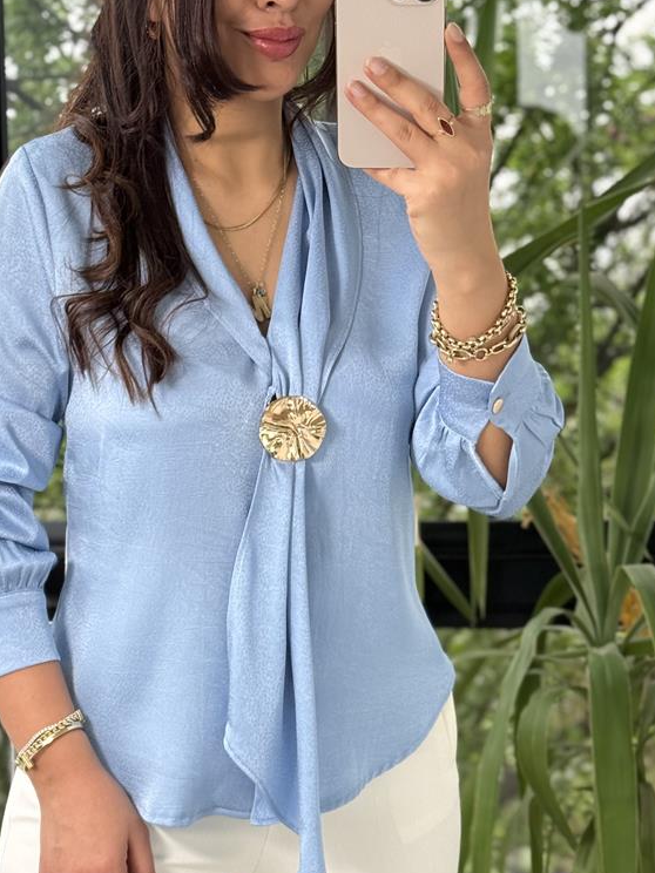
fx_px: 2170
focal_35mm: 86
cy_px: 490
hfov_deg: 17.2
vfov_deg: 22.7
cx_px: 283
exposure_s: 1/242
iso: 100
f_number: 1.78
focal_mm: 6.76
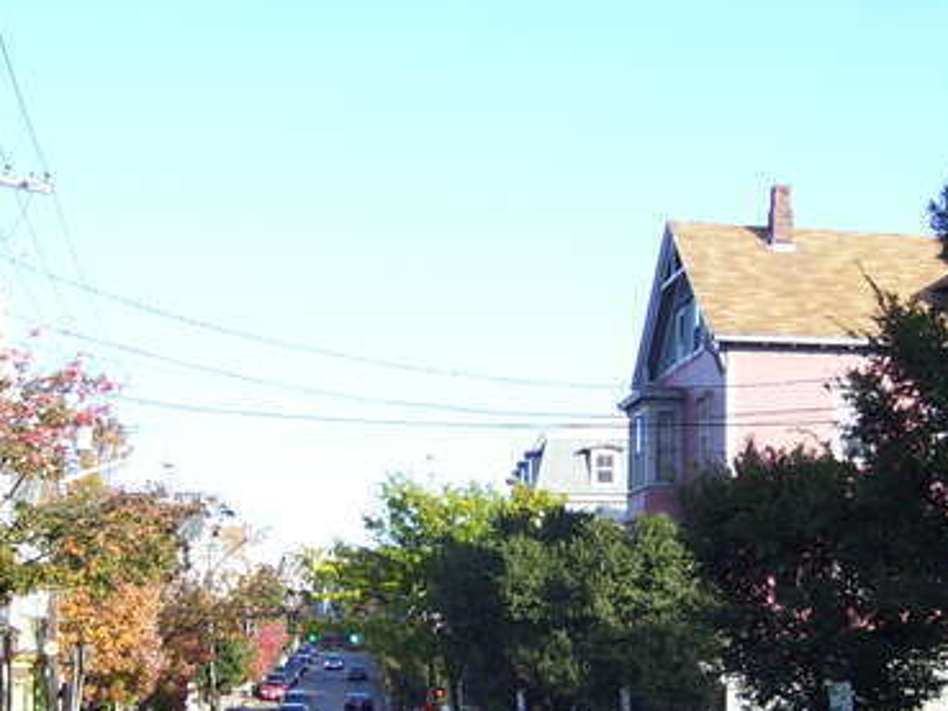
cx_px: 447
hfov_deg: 25.0
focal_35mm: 78
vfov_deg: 18.7
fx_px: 2137
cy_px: 572
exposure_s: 1/500
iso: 80
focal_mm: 6
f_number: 2.7
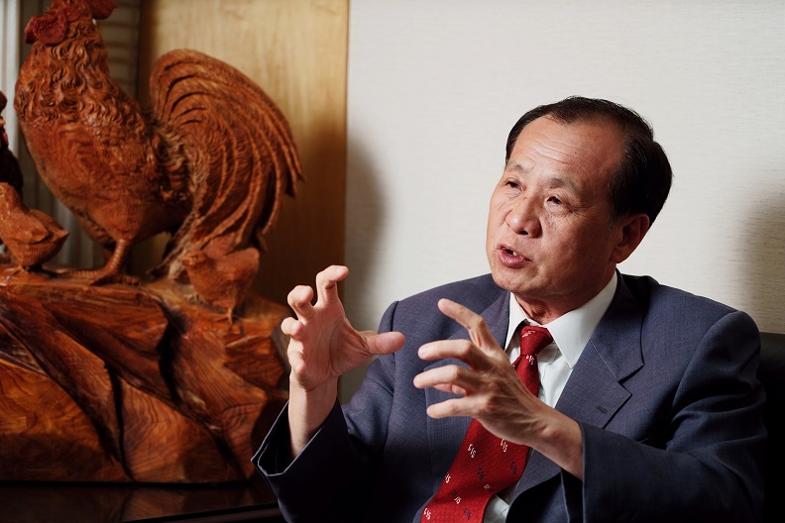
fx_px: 2289
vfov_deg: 13.0
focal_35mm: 105
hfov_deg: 19.5
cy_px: 262
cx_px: 392
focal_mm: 105
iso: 500
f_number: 4
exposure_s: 1/200
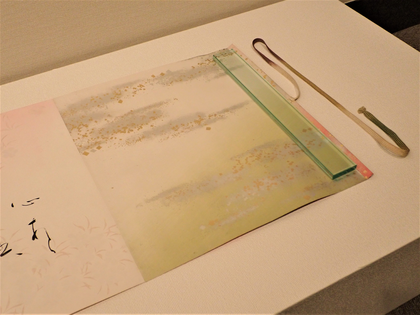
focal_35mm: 41
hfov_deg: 45.8
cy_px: 158
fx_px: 497
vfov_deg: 35.1
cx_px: 210
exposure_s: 1/40
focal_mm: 7.31
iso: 400
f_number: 2.8
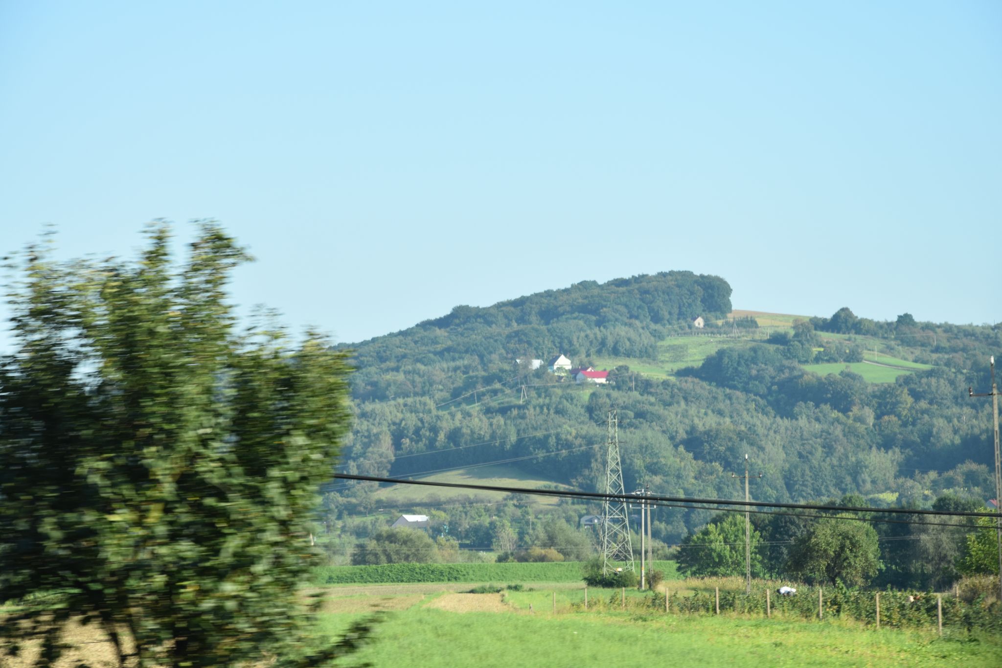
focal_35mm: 135
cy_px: 334
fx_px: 3757
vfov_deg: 10.2
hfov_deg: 15.2
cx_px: 501
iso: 280
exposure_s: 1/250
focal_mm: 90
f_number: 8
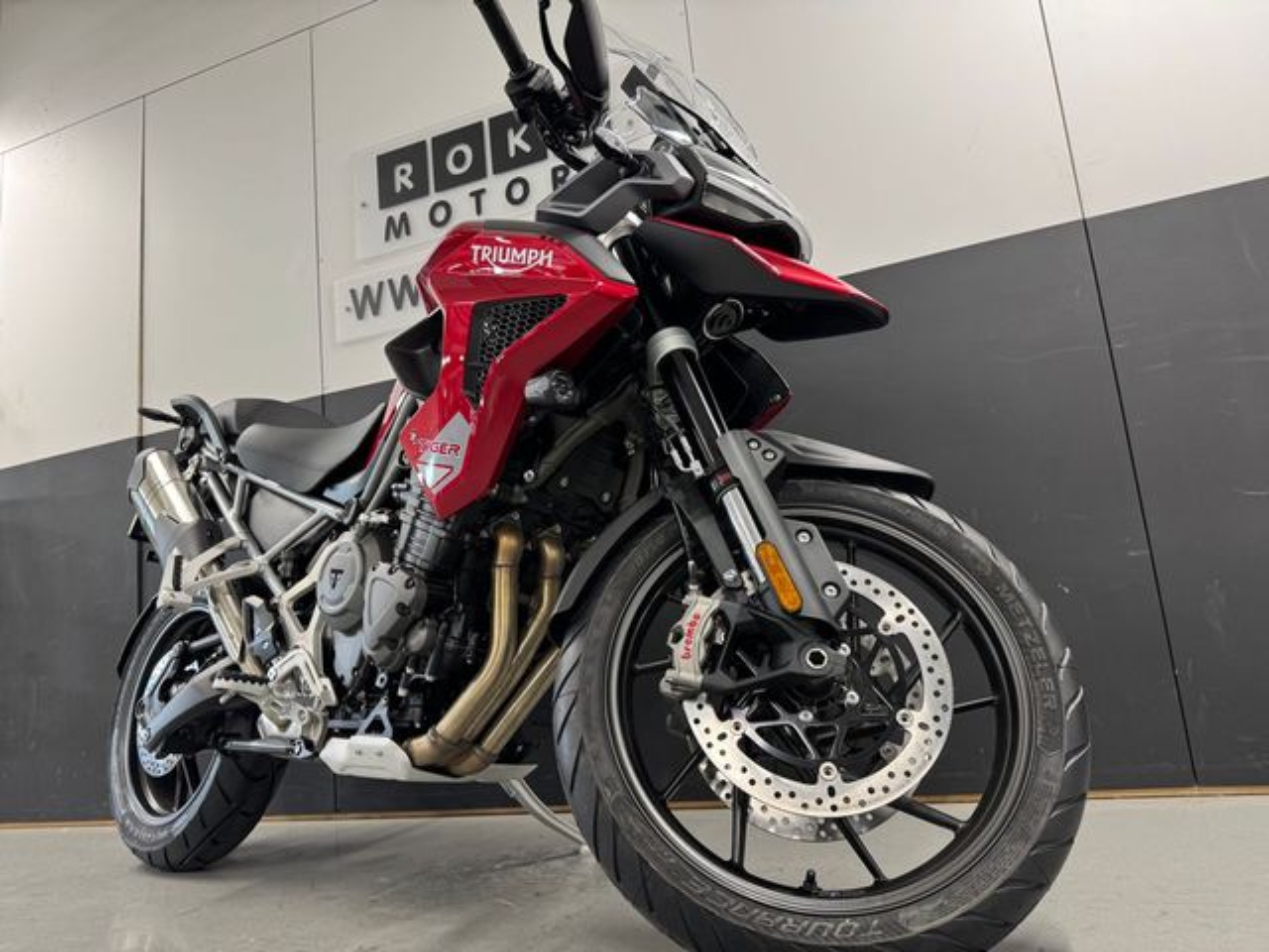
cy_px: 476
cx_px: 634
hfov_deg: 71.6
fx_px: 880
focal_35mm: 24
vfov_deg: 56.8
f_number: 1.78
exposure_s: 1/50
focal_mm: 6.76
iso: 125
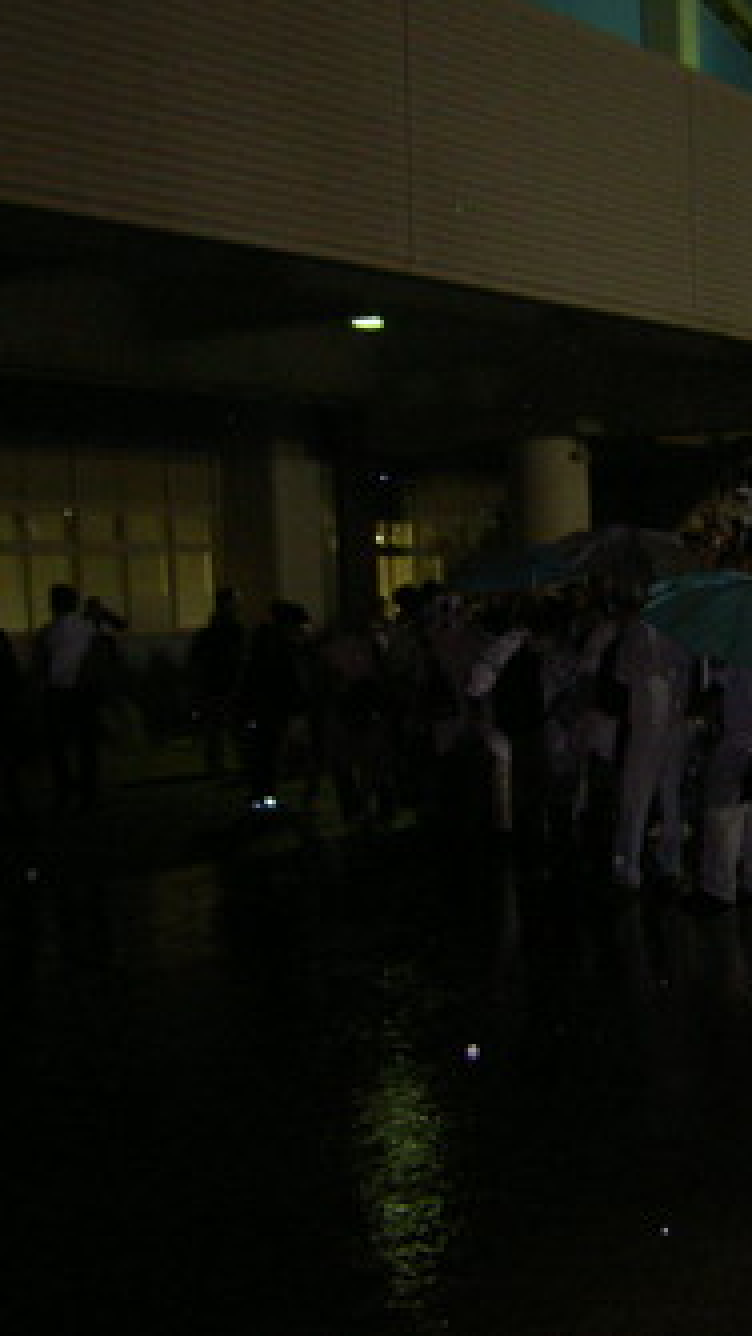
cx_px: 836
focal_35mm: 50
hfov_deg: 22.5
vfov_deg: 41.3
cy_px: 664
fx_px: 1772
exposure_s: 1/60
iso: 200
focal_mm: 5.6
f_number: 2.8
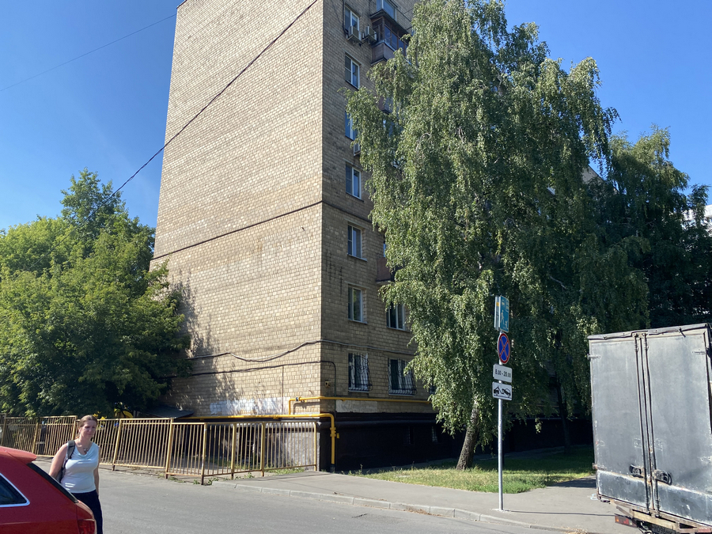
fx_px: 535
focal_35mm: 26
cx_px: 356
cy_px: 267
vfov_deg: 53.1
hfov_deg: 67.3
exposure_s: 1/1961
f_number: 1.8
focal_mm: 4.25
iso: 32
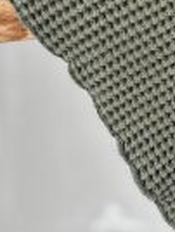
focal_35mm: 113
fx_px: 759
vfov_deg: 16.4
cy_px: -73
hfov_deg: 11.8
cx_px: 352
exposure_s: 1/121
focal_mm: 5.7
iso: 80
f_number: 1.5
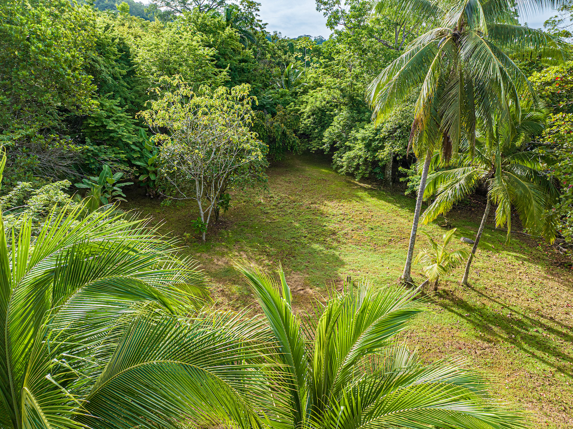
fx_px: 397
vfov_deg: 56.8
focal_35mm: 24
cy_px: 214
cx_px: 286
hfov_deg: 71.6
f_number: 2.8
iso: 420
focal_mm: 12.29
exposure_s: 1/2000
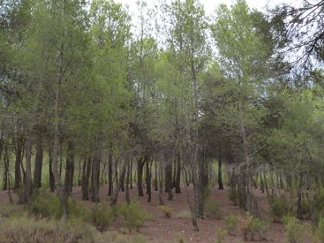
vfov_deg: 30.1
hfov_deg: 39.6
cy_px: 89
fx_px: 449
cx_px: 137
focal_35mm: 48
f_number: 4
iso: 160
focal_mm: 4.5
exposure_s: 1/125
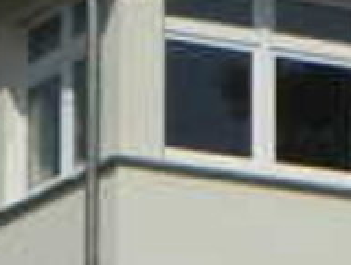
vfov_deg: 4.6
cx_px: 138
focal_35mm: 326
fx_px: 3312
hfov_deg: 6.1
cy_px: 364
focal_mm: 9.2
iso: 160
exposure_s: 1/1000
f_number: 8
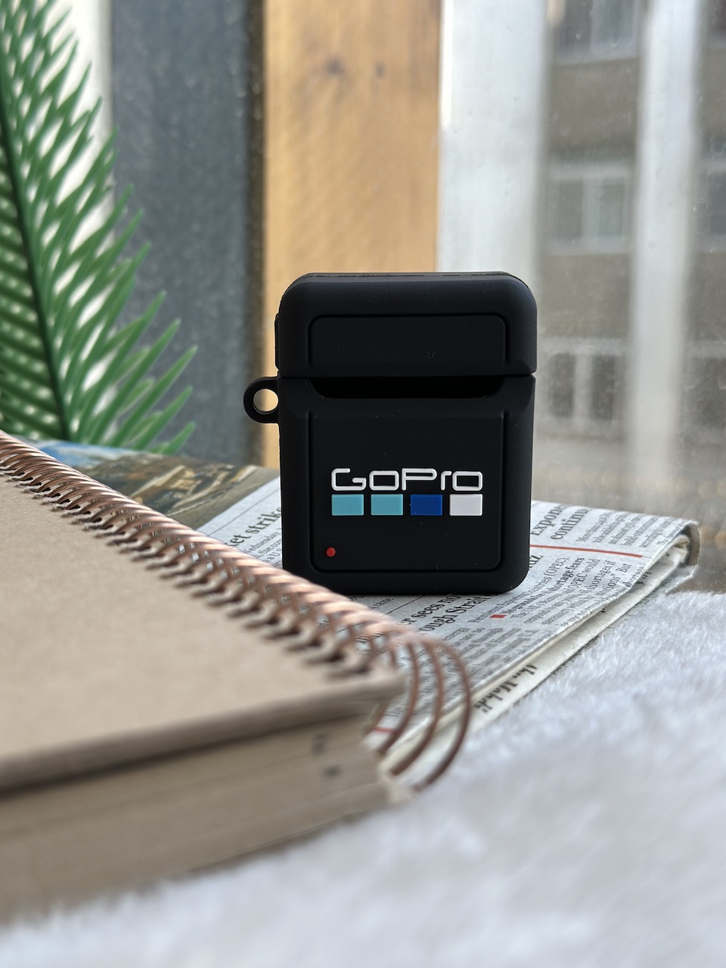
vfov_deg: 39.7
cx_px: 363
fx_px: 1342
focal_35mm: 48
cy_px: 484
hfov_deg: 30.3
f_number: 1.78
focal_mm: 6.86
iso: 80
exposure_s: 1/290
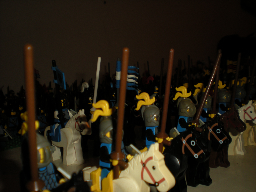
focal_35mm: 38
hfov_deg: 49.0
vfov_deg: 37.7
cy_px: 96
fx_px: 281
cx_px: 128
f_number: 3.1
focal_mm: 6.3
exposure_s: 1/60
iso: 64
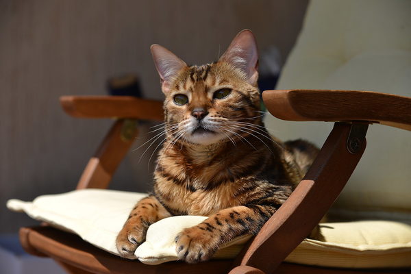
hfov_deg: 20.8
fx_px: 1119
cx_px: 206
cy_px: 137
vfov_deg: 14.0
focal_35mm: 98
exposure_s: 1/400
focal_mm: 98
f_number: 5.6
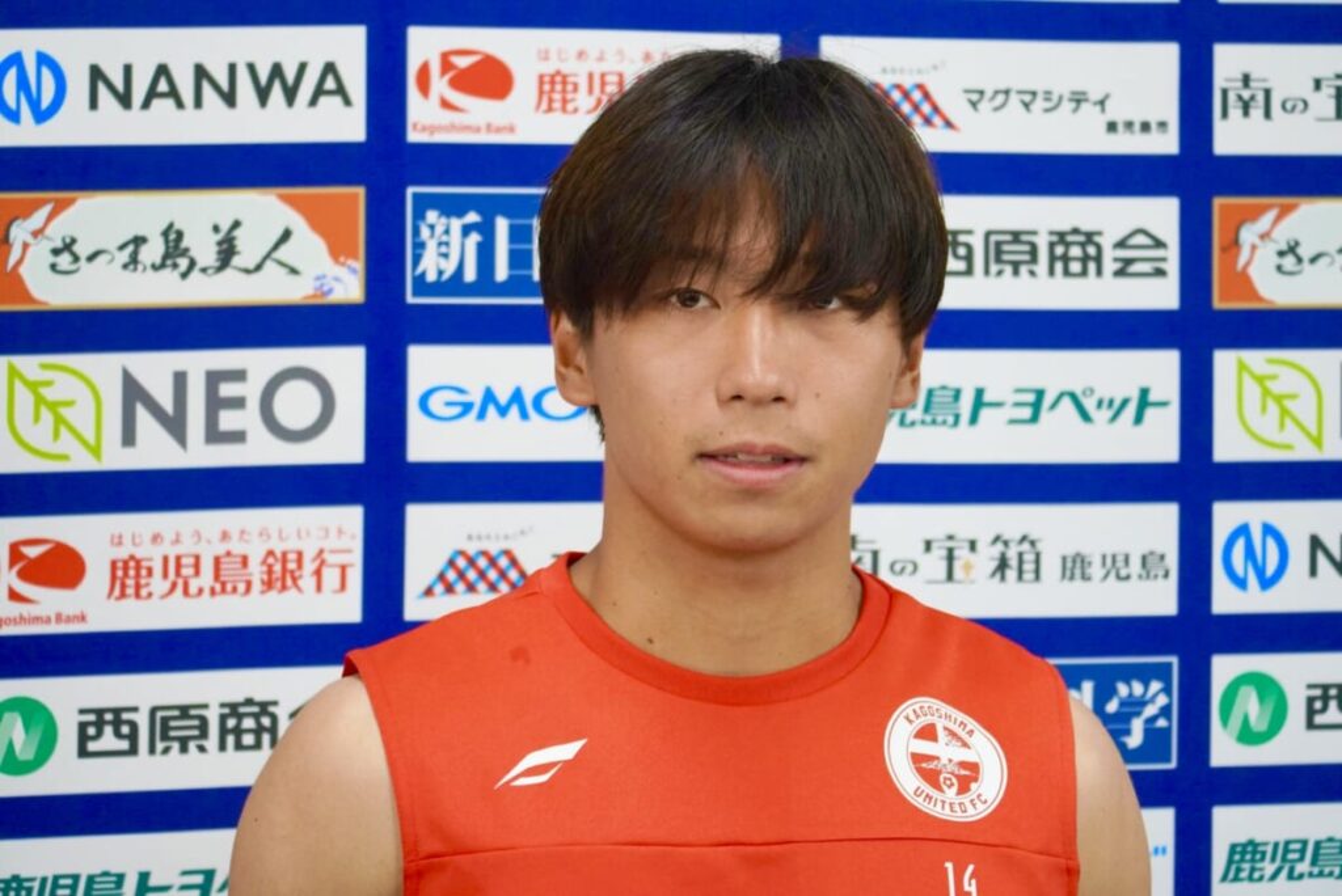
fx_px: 5315
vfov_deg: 9.6
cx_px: 671
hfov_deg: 14.4
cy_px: 448
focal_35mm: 142
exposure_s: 1/160
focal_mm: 95
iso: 1600
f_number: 5
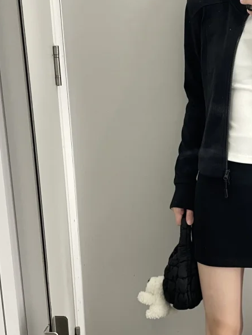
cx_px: 253
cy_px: 158
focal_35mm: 63
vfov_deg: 30.7
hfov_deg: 22.4
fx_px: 611
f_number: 1.6
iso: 80
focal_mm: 4.2
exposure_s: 1/50
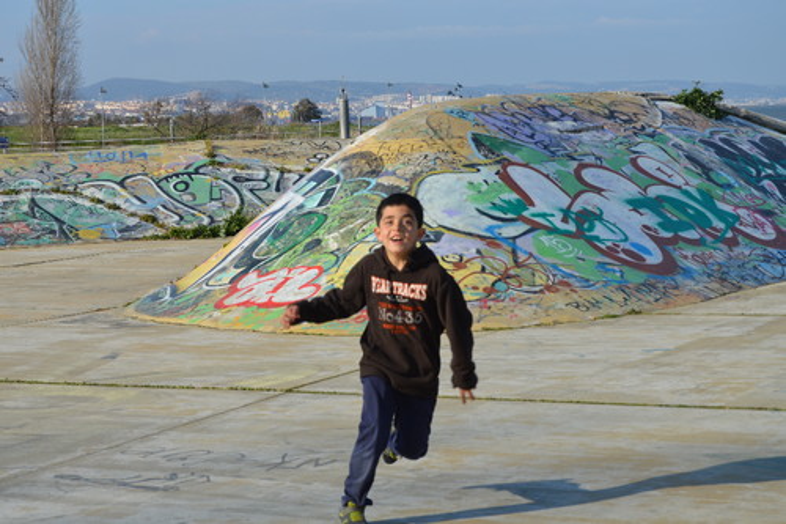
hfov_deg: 24.6
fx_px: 1801
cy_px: 262
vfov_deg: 16.5
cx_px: 393
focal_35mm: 82
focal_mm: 55
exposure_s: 1/250
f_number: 8
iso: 100
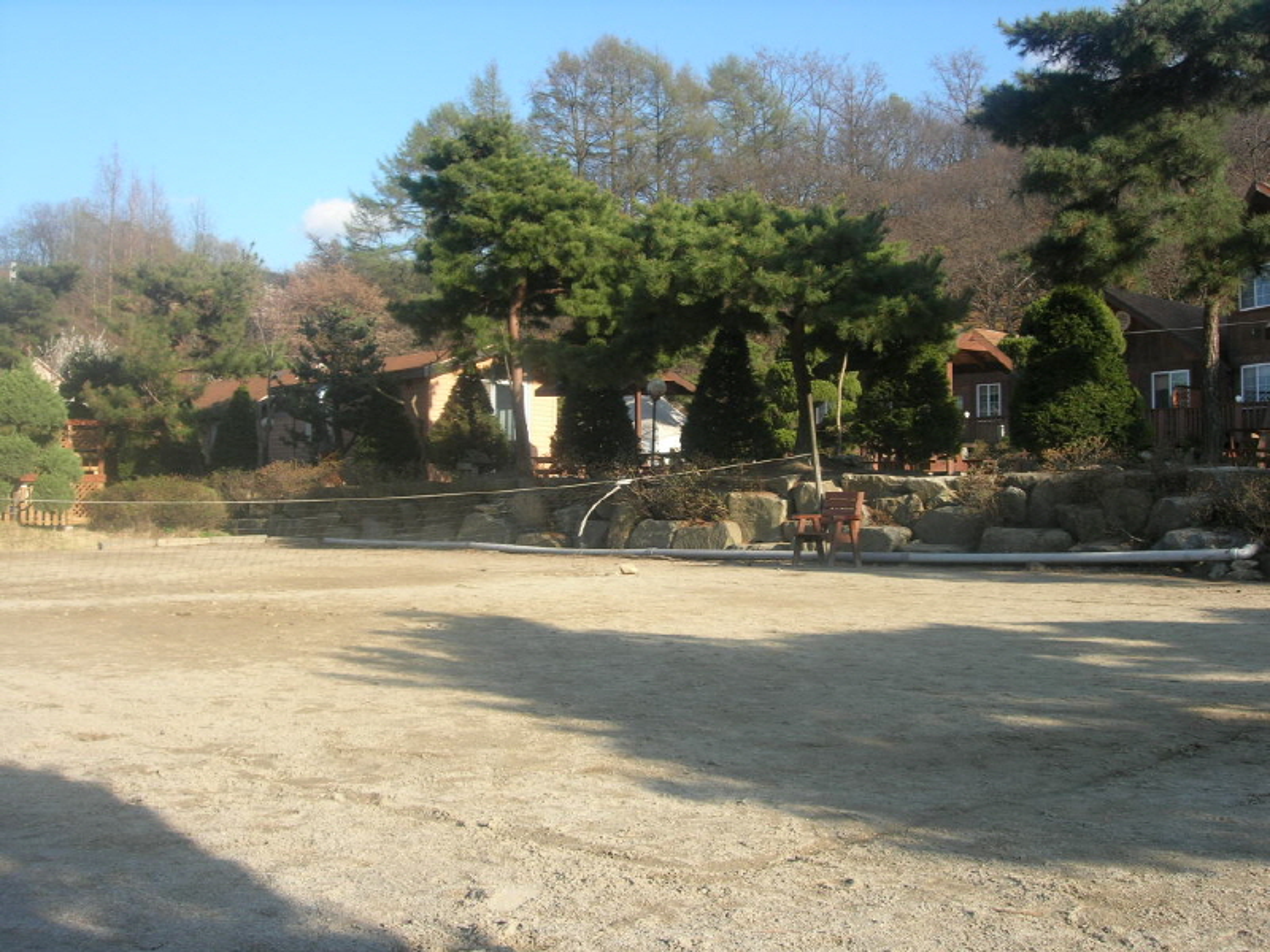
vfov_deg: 37.7
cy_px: 476
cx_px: 635
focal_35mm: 38
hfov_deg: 49.0
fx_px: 1394
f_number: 4.8
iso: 64
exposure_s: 1/273
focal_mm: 7.8
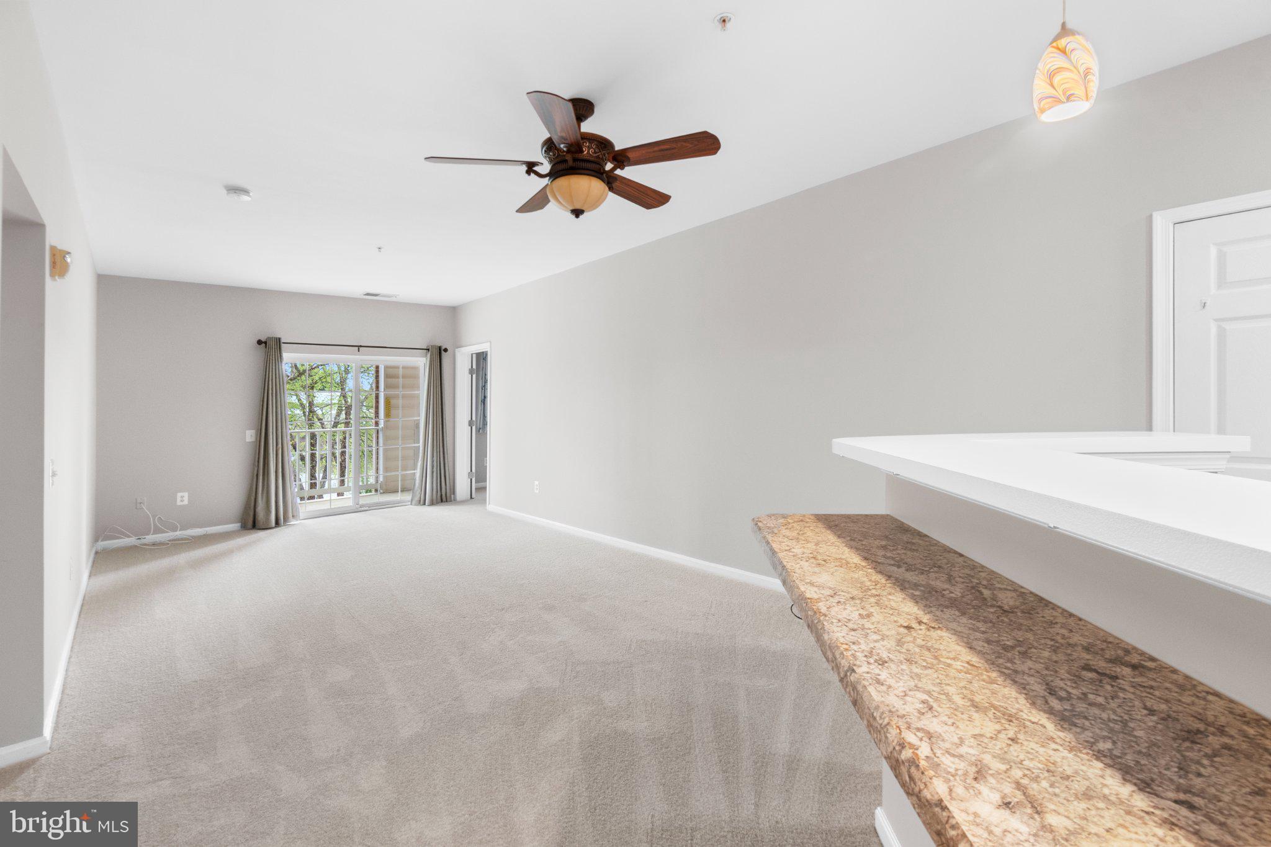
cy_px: 424
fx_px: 530
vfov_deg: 77.3
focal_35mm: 15
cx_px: 636
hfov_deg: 100.4
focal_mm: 10
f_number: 8
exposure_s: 1/2.5
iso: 200
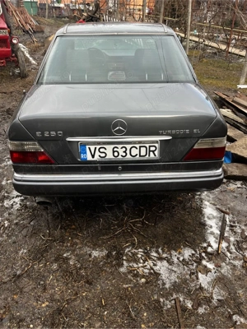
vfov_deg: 67.3
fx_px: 247
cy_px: 164
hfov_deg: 53.1
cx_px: 124
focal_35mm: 26
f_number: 1.6
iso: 50
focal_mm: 5.1
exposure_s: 1/432
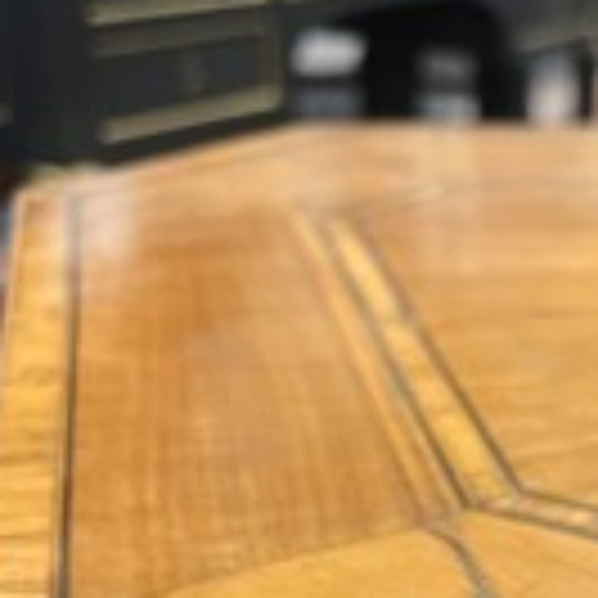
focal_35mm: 69
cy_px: 715
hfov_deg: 23.8
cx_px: 616
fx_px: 1349
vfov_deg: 23.0
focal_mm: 5.1
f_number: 1.6
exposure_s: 1/50
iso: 200
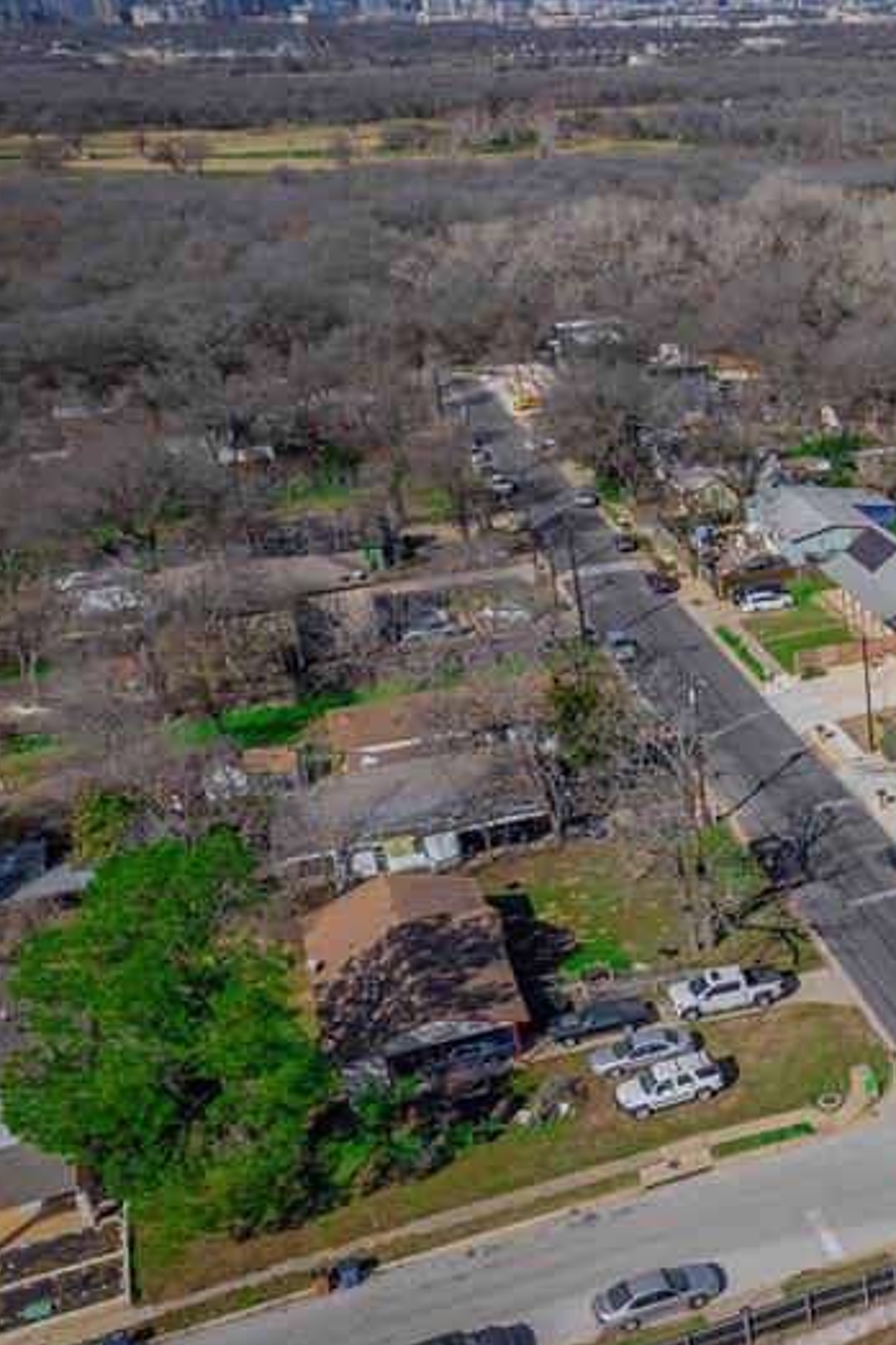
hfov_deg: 26.4
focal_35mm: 43
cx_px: 1171
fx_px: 1606
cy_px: 705
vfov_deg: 45.4
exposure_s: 1/2500
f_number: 2.8
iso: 140
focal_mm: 8.38
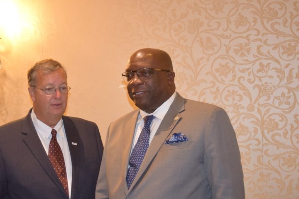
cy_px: 132
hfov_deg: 31.2
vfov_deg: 21.2
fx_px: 532
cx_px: 107
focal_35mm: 64
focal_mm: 30
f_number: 4.2
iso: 1250
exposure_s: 1/60
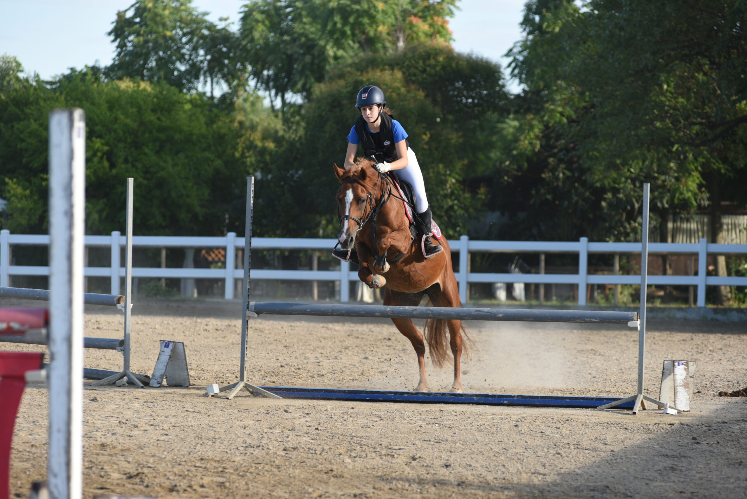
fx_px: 3321
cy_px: 250
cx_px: 374
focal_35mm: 160
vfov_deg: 8.6
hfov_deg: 12.8
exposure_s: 1/640
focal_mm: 160
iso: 200
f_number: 4.5
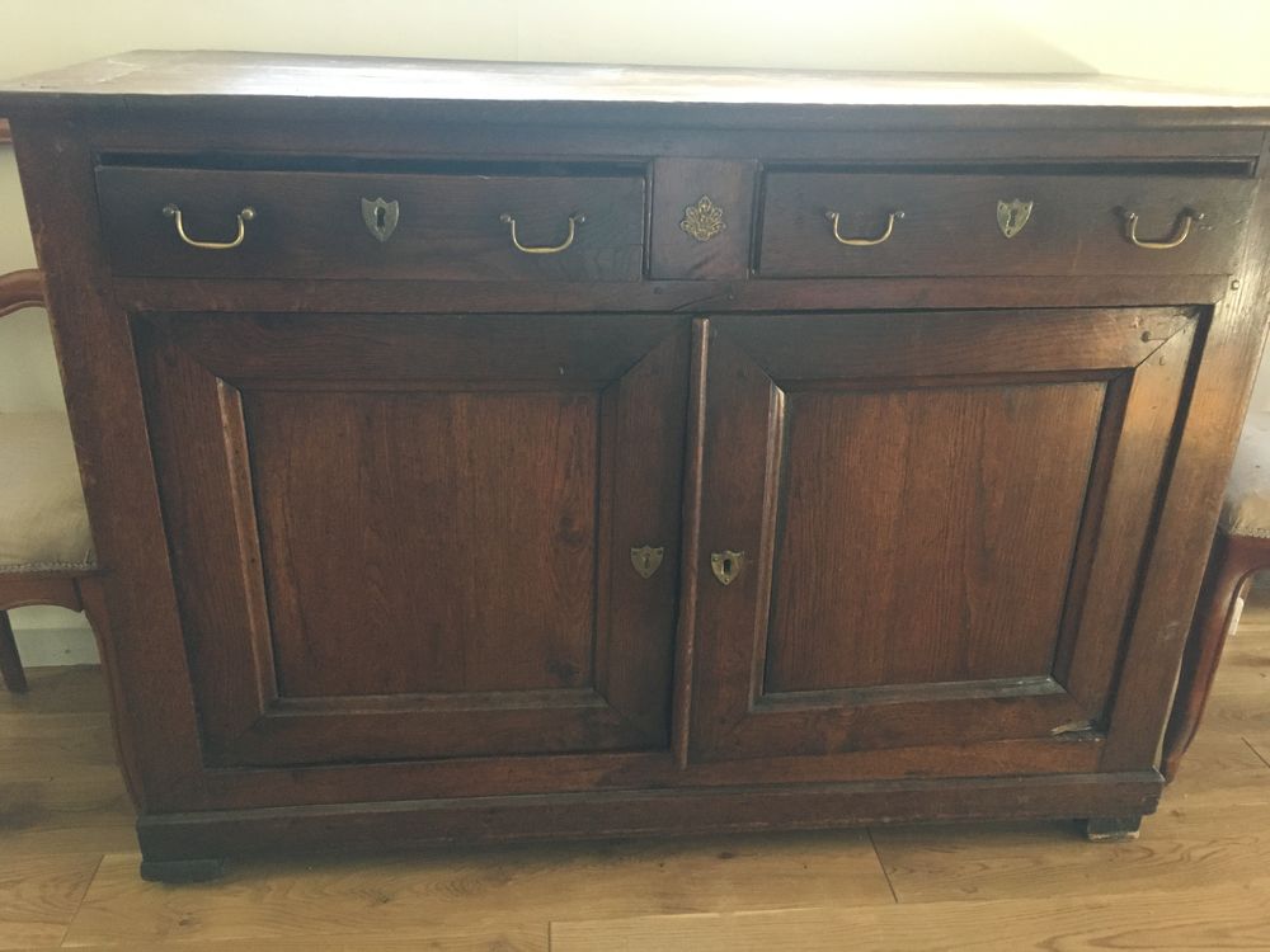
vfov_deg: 48.2
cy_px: 476
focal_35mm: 29
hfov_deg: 61.7
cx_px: 635
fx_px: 1064
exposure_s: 1/25
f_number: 2.2
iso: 200
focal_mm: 4.15
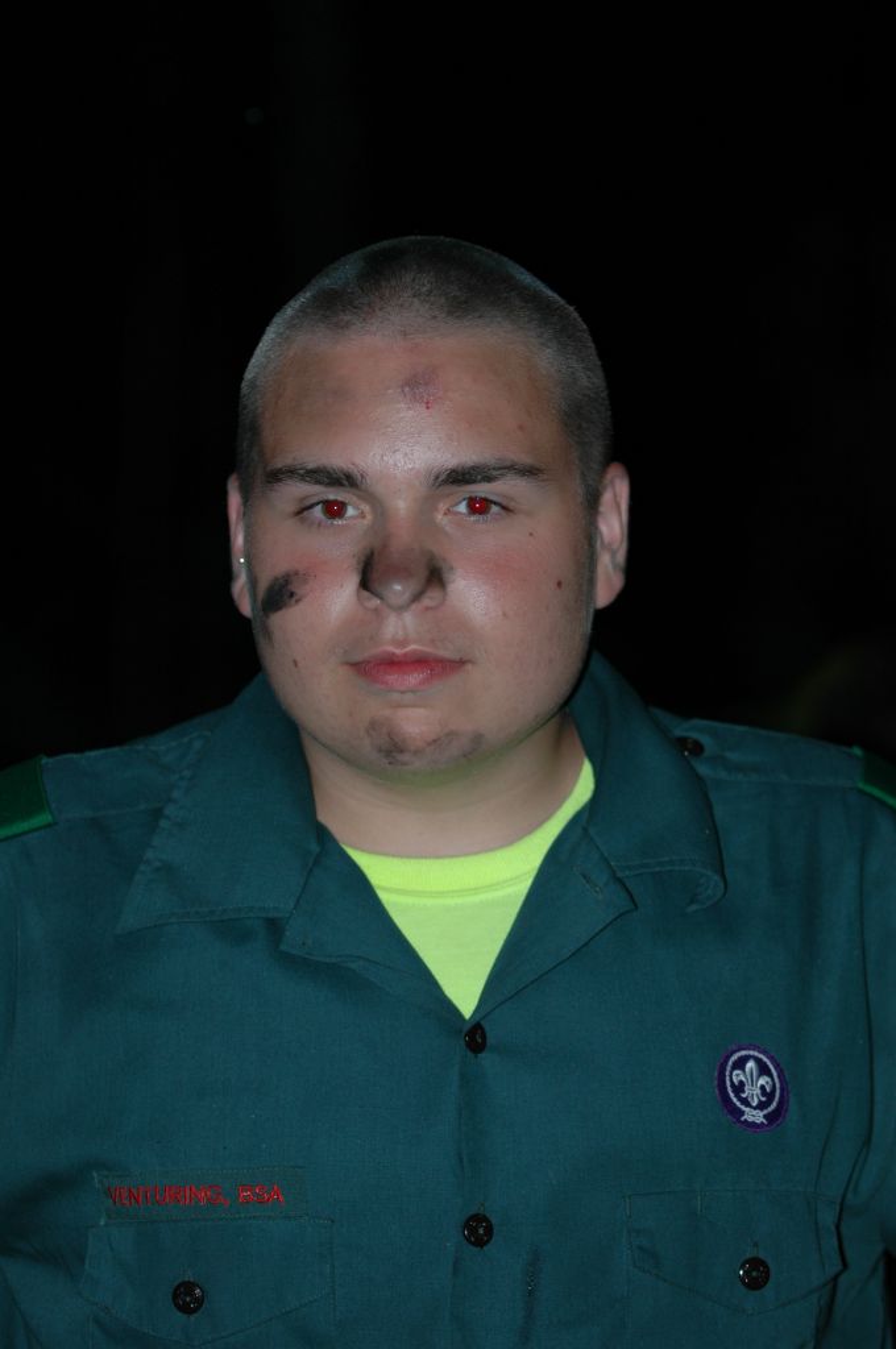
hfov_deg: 9.3
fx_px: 5502
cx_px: 448
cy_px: 674
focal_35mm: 147
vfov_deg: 14.0
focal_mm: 98
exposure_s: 1/60
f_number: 2.8
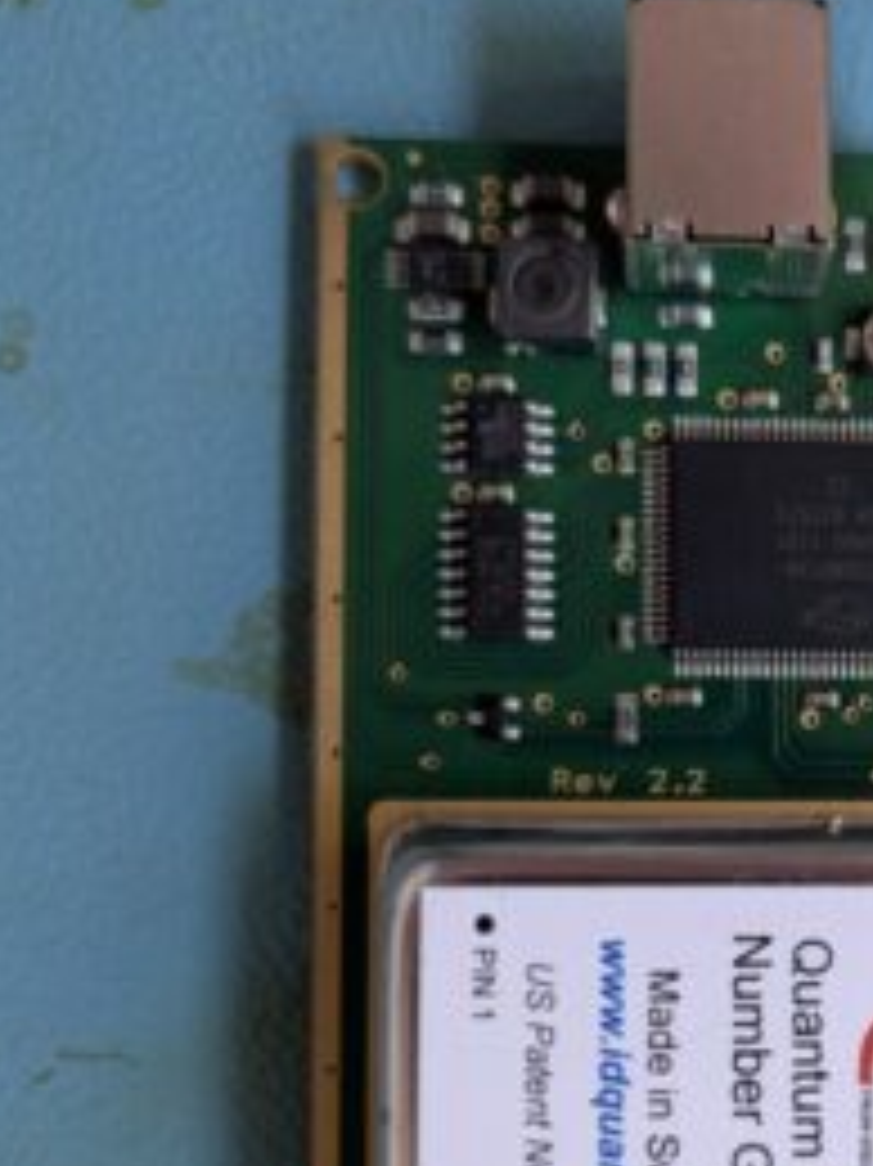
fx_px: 1683
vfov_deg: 37.7
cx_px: 788
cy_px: 801
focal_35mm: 50
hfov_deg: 28.0
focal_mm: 4.38
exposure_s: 1/99.9
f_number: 1.73
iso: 313
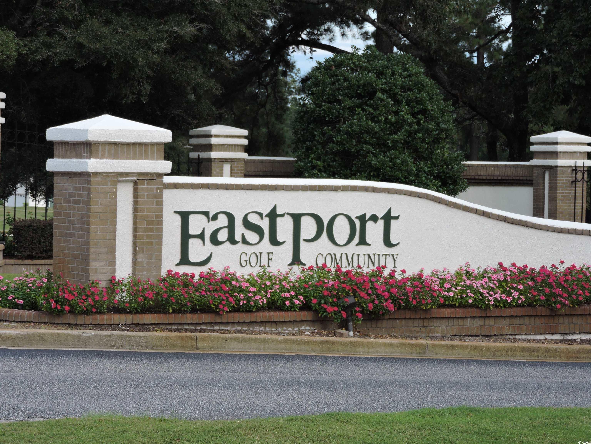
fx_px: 2476
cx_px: 296
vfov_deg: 10.2
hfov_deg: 13.6
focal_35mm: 145
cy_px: 222
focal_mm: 25.9
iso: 100
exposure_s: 1/200
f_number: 4.4
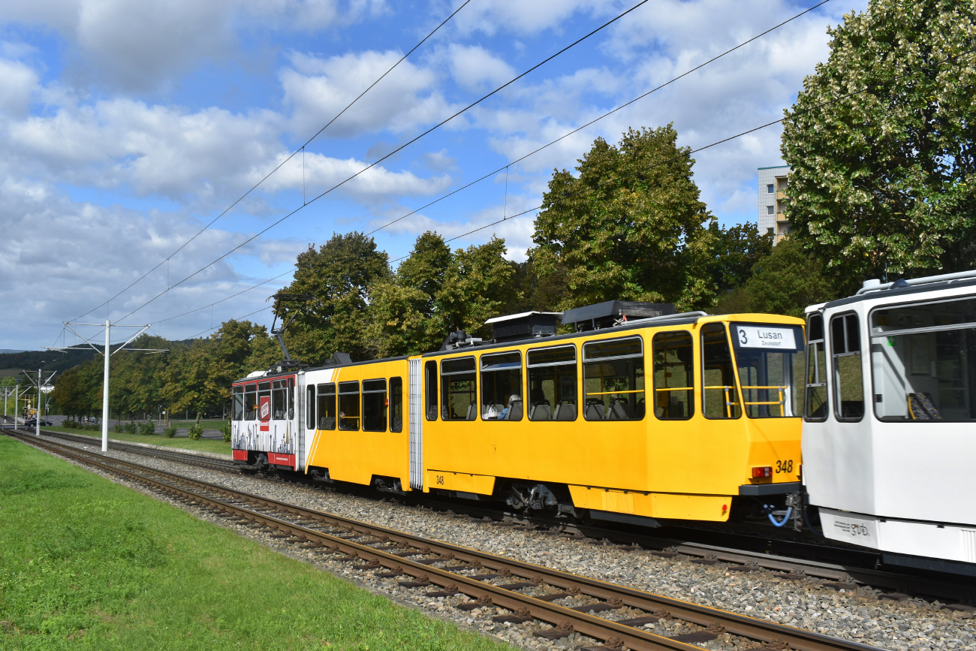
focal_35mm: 36
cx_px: 488
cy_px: 326
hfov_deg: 53.1
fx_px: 976
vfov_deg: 36.9
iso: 200
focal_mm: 24
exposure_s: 1/400
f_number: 10
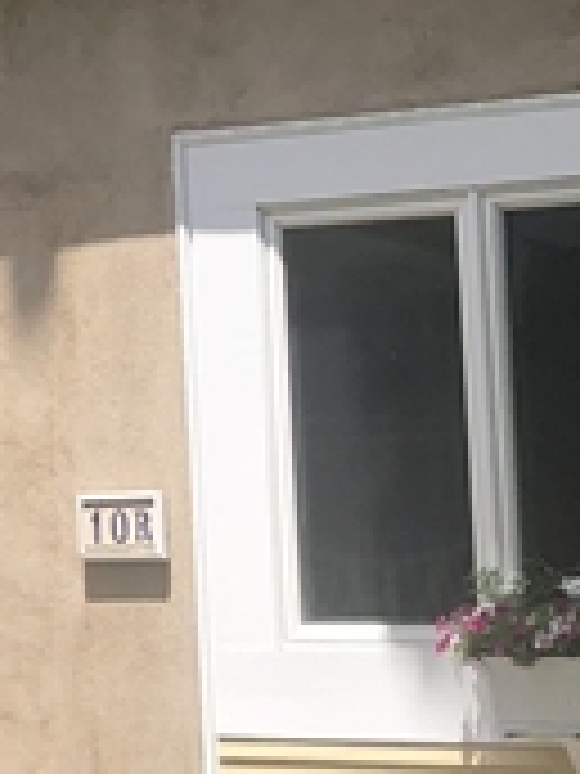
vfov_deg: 15.7
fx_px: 2793
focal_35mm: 125
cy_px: 144
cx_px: -364
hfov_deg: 11.3
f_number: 1.8
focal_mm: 3.99
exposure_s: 1/1245
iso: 20
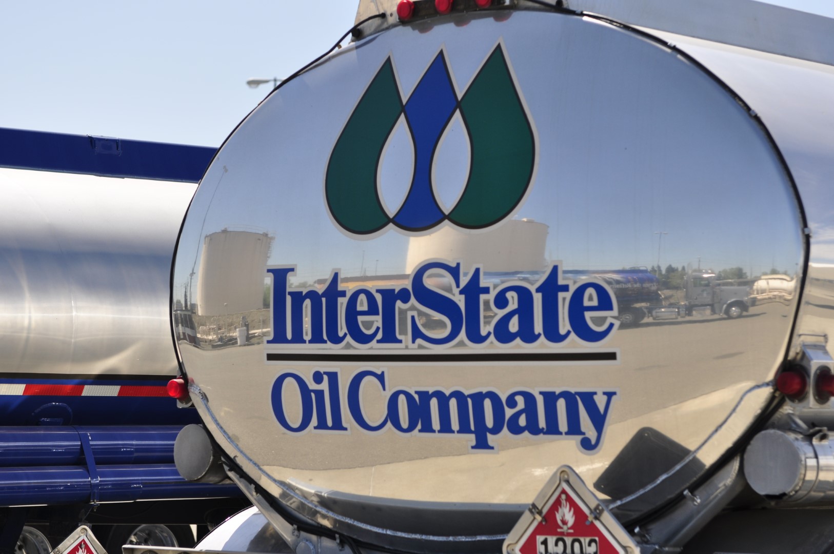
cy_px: 277
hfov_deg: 19.5
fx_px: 2430
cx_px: 417
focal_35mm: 105
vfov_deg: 13.0
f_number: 4
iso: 200
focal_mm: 70
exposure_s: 1/2000
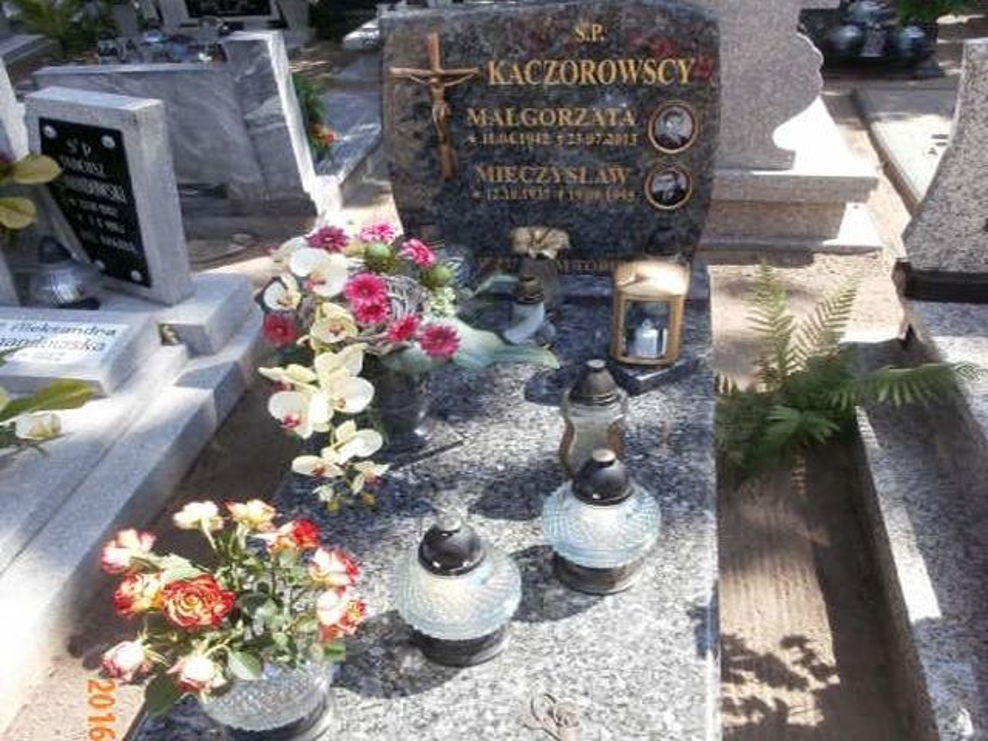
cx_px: 494
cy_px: 370
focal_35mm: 24
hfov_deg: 71.6
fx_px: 685
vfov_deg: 56.8
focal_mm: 4.2
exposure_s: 1/60
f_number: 7.9
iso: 100
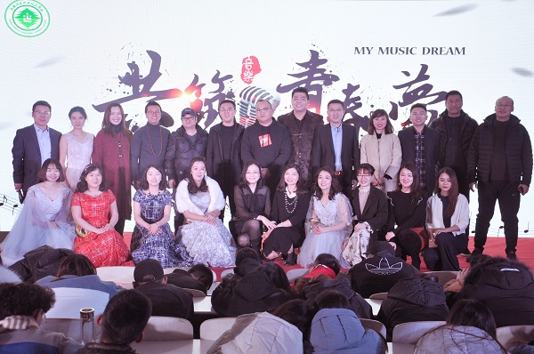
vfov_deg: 28.0
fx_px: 711
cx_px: 267
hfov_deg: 41.2
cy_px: 177
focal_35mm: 48
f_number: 5
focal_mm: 32
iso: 500
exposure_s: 1/125
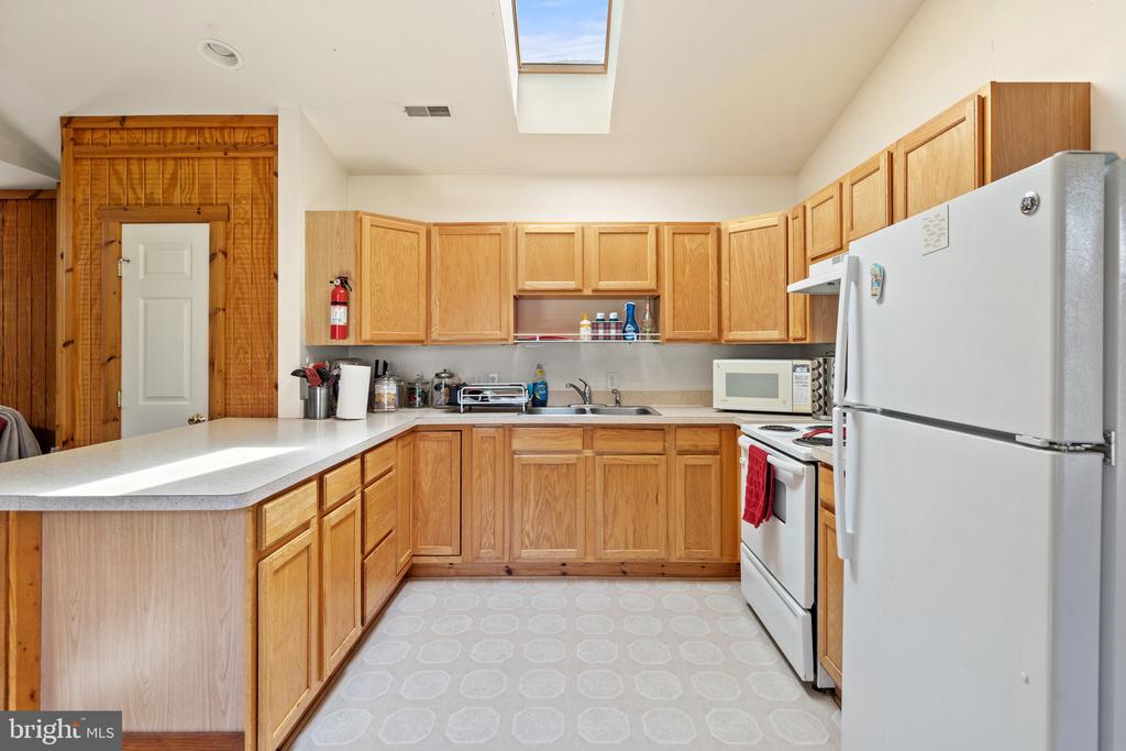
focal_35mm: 16
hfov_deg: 96.7
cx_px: 563
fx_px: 500
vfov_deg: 73.8
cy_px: 376
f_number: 8
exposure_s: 1/13
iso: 500
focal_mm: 16
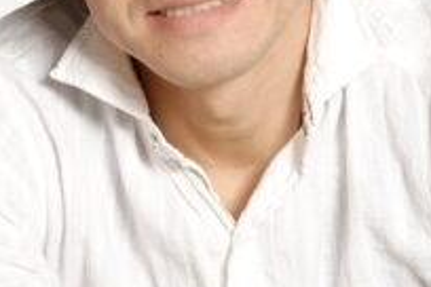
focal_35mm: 263
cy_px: 153
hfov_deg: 7.8
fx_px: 3148
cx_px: -53
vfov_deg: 5.2
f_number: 10
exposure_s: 1/125
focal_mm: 56
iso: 200
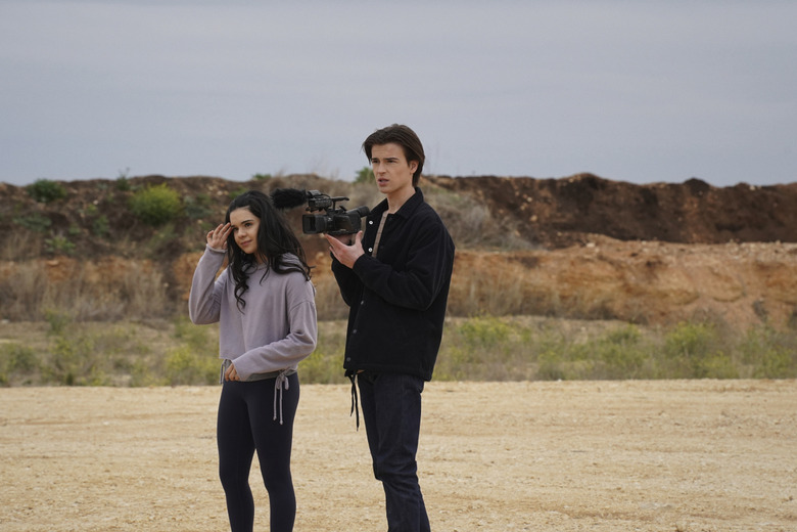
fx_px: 3985
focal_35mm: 180
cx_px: 398
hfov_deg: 11.4
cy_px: 266
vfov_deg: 7.6
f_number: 10
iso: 2000
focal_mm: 180
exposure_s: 1/1250
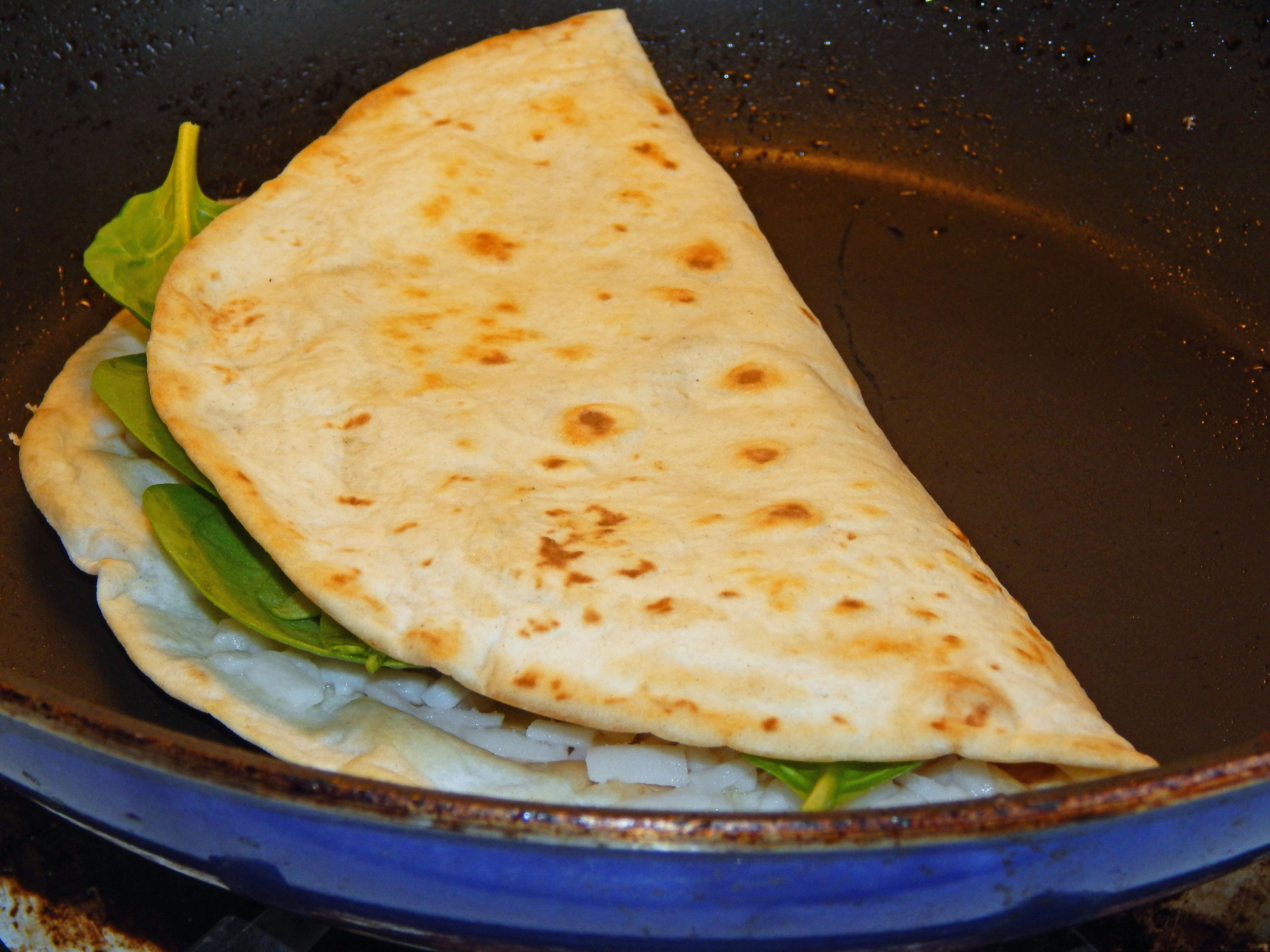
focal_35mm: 132
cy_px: 476
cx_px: 635
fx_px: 4843
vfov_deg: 11.2
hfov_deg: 14.9
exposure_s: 1/30
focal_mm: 23.4
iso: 200
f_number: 4.8
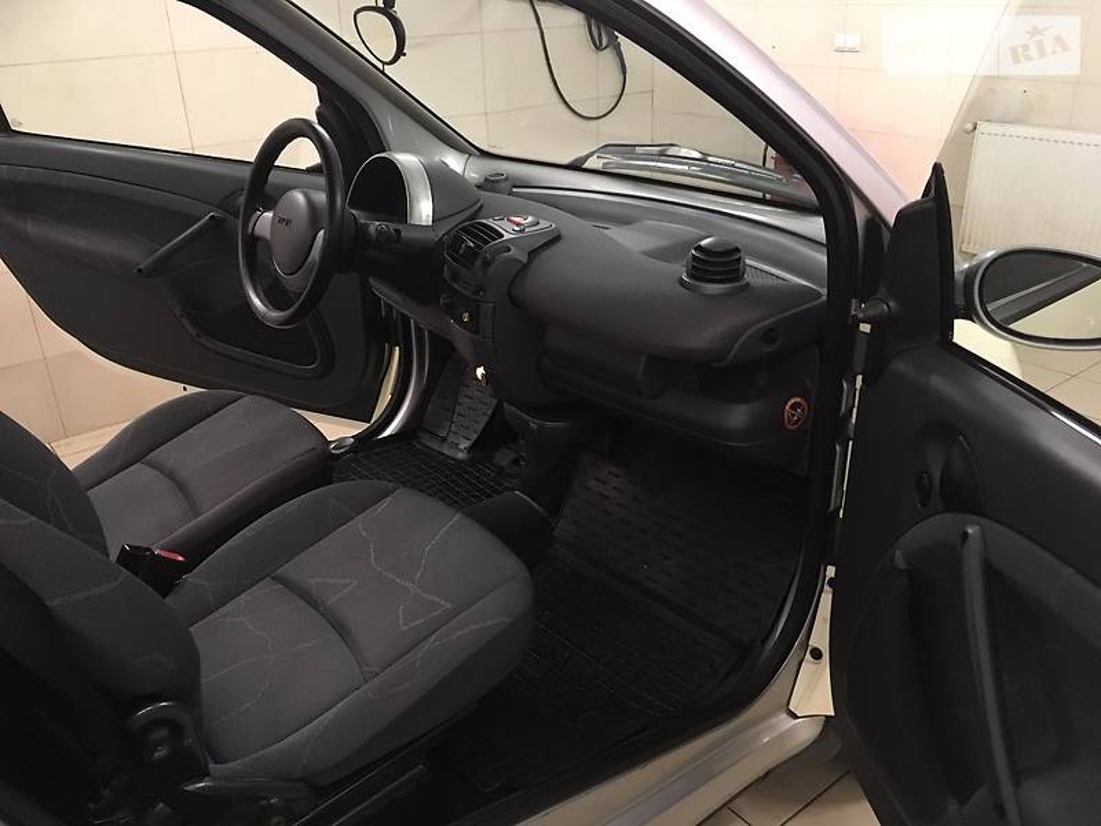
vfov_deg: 48.2
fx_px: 922
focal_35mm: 29
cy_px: 413
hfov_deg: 61.7
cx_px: 550
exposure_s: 1/17
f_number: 2.2
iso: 250
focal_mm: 4.2
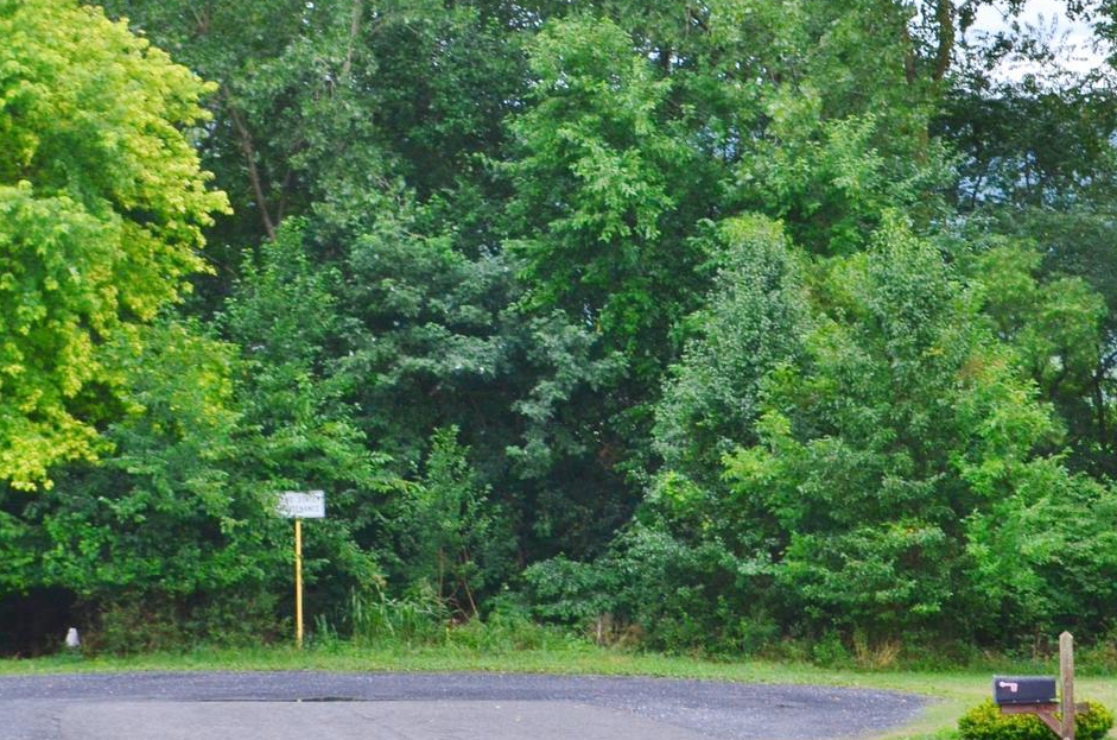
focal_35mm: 111
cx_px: 508
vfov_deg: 12.3
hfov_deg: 18.5
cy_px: 335
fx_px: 3437
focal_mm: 34
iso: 400
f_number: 9
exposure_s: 1/100
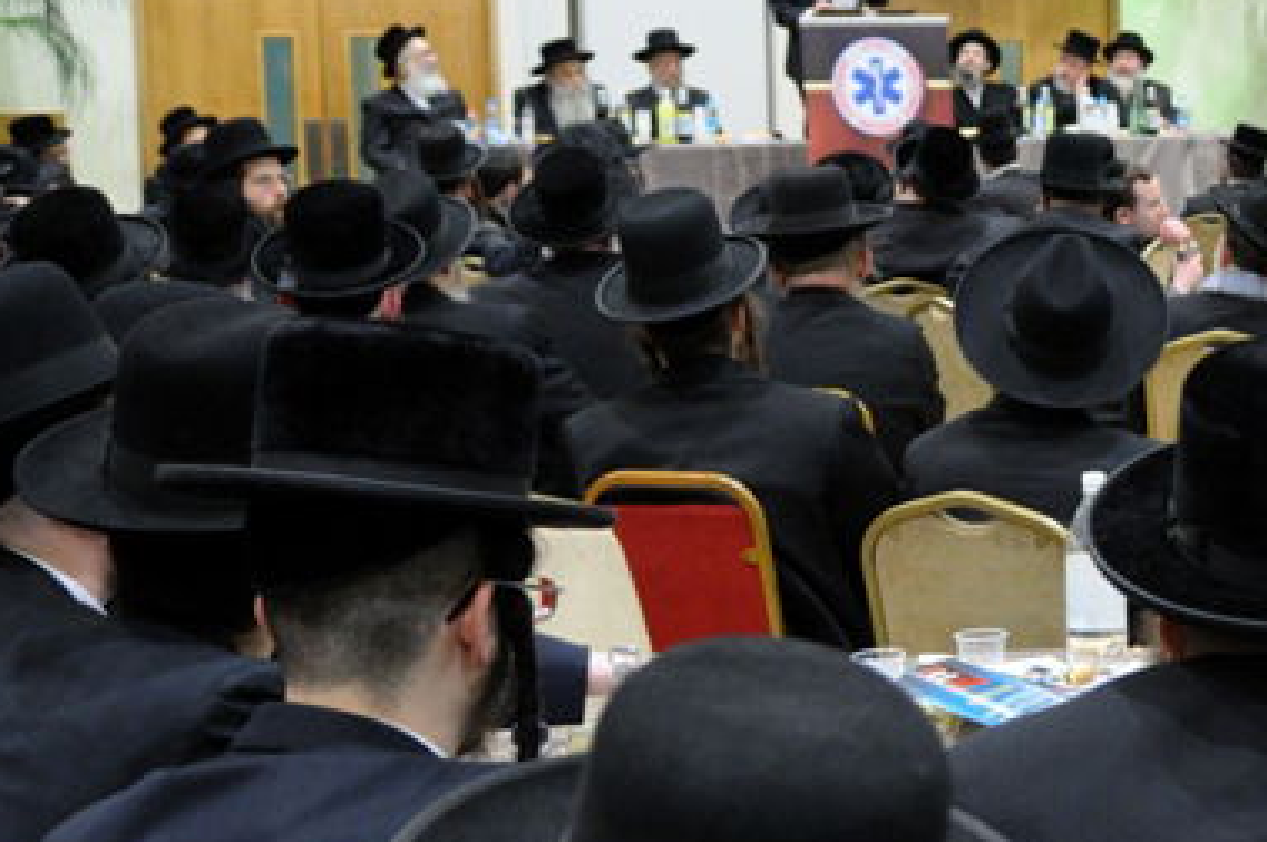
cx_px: 1427
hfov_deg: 23.4
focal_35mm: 81
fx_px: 2848
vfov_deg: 16.8
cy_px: 451
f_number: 2.8
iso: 640
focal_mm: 20
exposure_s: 1/60
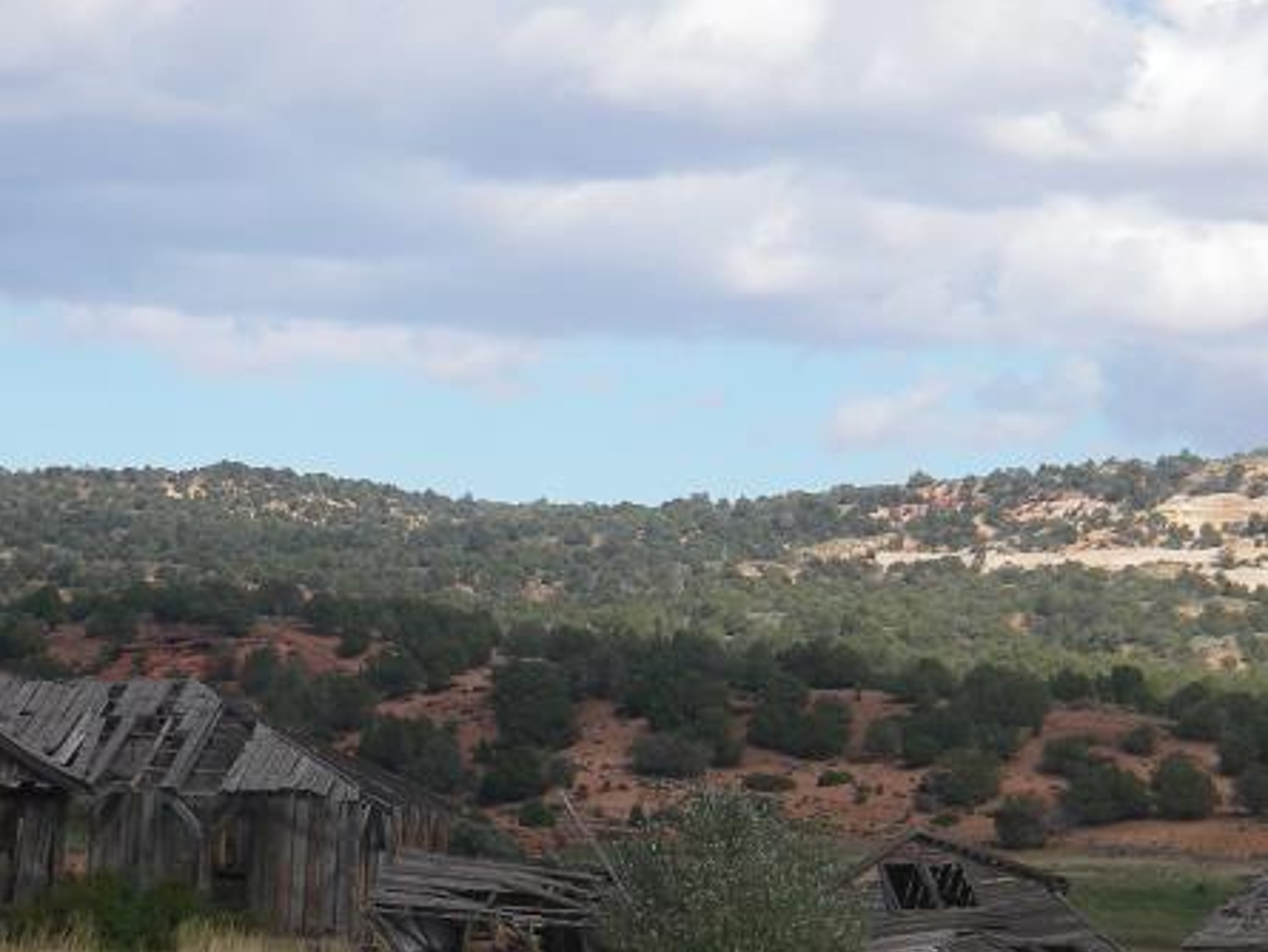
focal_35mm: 205
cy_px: 807
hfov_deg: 9.6
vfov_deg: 7.2
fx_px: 7511
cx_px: 678
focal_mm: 18.9
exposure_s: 1/400
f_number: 4
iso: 64
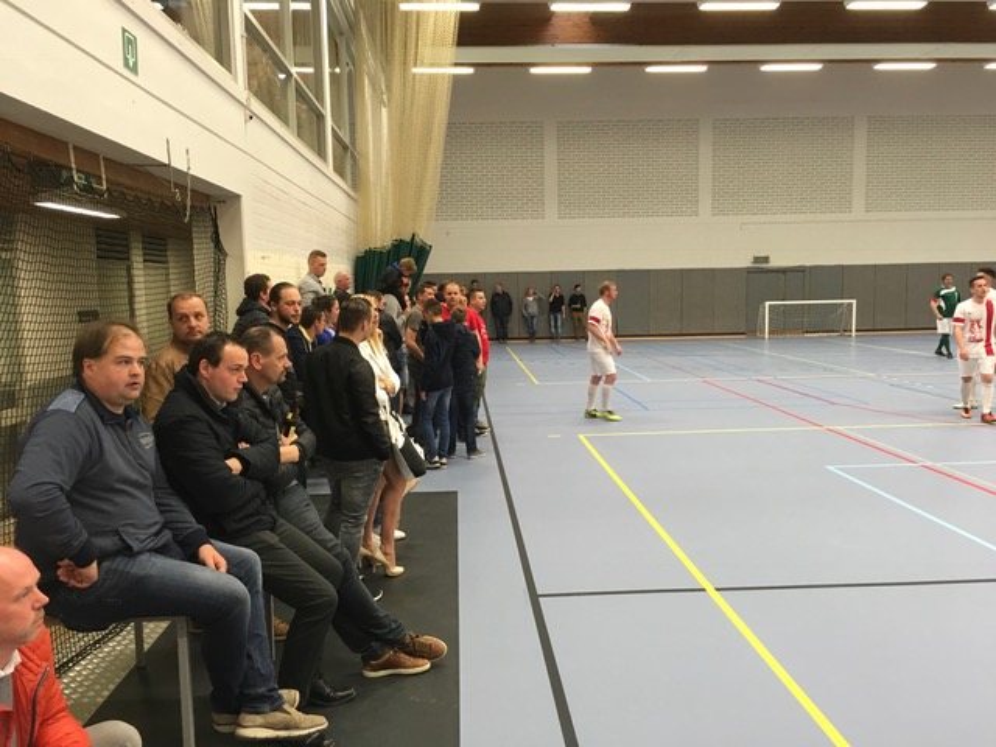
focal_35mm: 29
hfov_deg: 61.7
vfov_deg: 48.2
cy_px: 374
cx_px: 498
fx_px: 834
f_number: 2.2
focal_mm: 4.15
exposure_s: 1/33
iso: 100
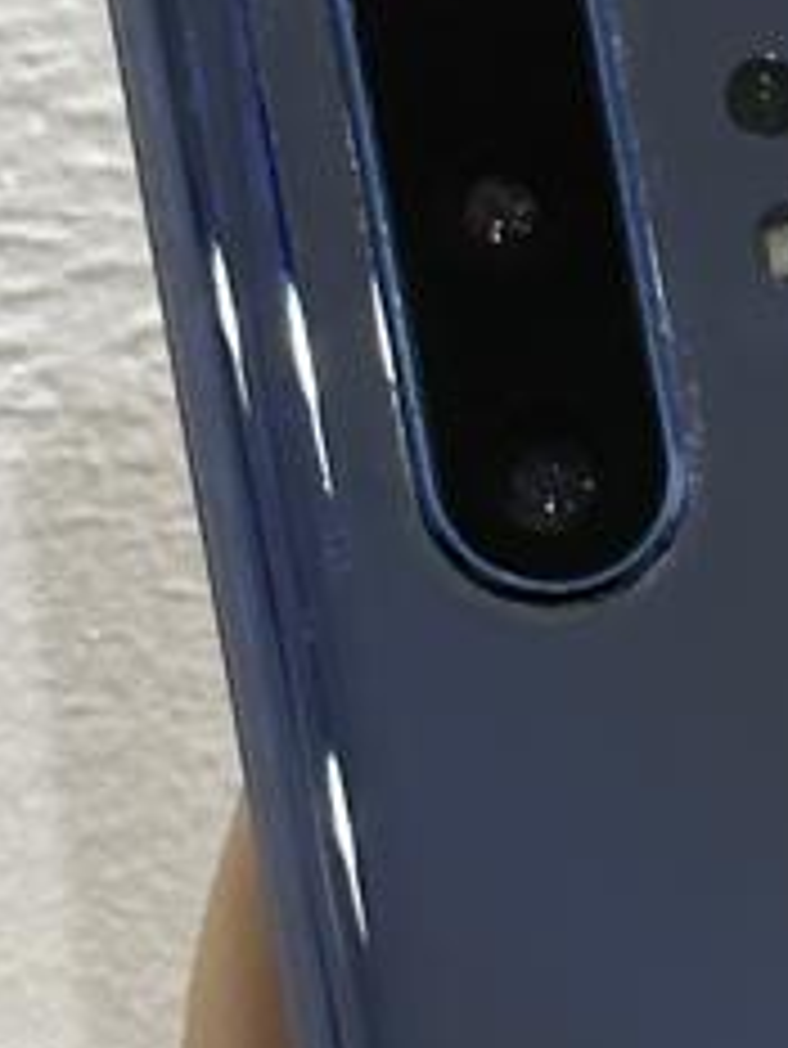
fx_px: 8006
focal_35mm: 264
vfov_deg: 7.4
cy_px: 1579
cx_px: 1432
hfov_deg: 5.5
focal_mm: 6.86
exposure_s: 1/60
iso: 125
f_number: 1.78
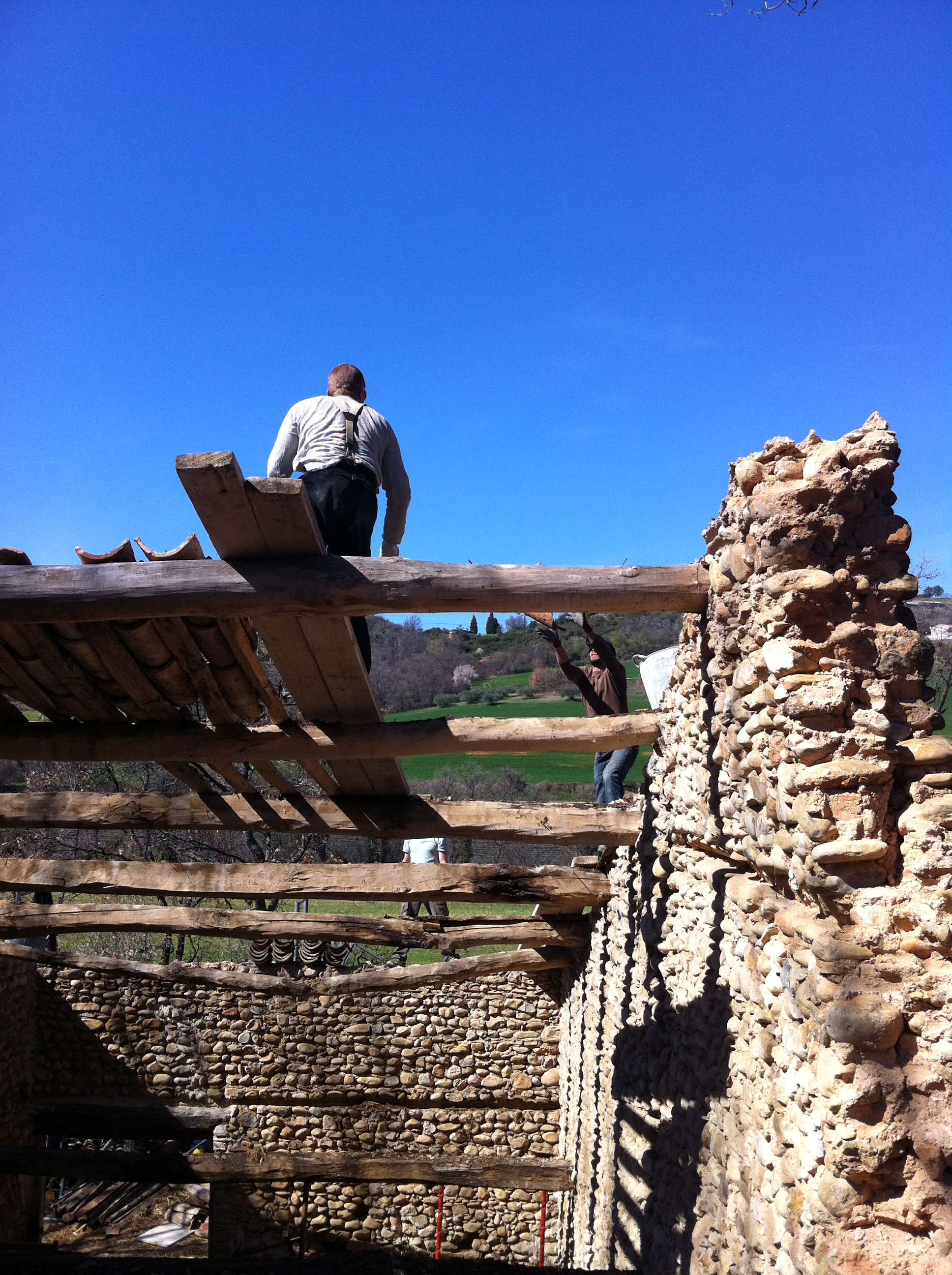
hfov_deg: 40.6
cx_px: 476
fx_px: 1287
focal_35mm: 35
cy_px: 638
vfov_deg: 52.7
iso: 80
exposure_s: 1/1257
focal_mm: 3.85
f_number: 2.8
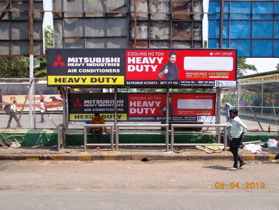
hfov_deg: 54.0
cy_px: 105
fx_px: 274
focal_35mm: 34
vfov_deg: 41.8
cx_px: 140
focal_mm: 6
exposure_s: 1/500
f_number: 3.6
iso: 80
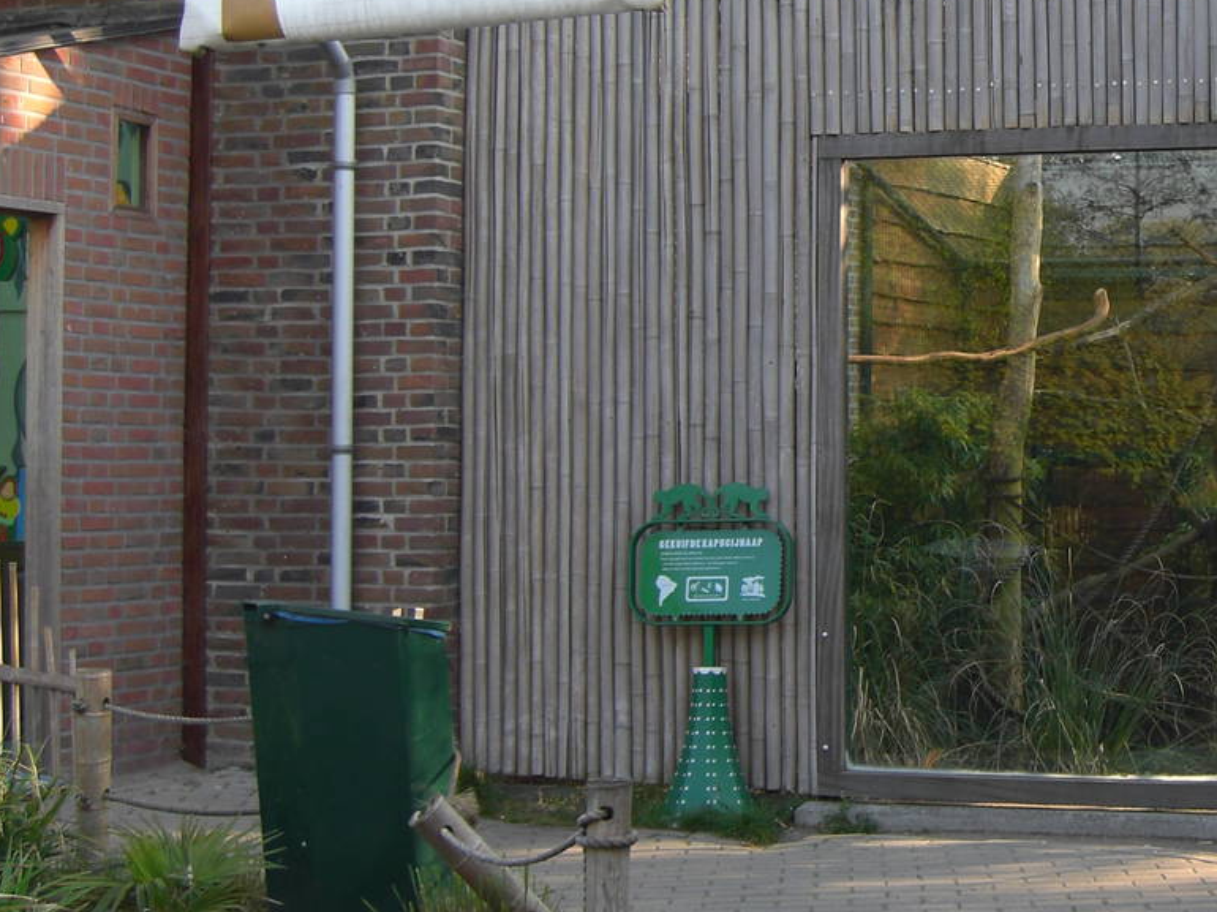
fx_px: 2777
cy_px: 305
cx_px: 1195
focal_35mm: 79
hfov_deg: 23.7
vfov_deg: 18.6
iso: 80
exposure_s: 1/160
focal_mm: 7.9
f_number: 2.8
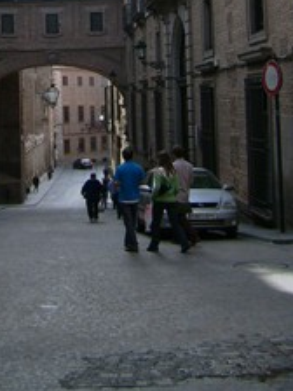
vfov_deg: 26.4
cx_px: 49
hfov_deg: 20.7
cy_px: 7
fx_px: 790
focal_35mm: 70
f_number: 5.8
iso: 50
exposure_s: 1/162
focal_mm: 5.95
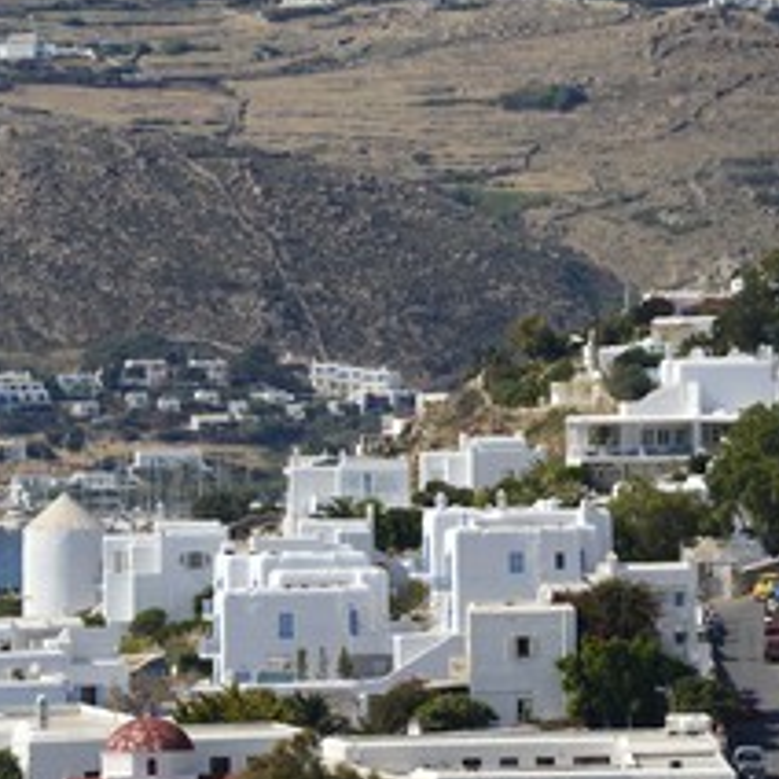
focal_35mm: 337
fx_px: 8580
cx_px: 437
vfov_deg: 5.2
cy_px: 294
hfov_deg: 5.2
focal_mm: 200
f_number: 10
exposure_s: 1/500
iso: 200
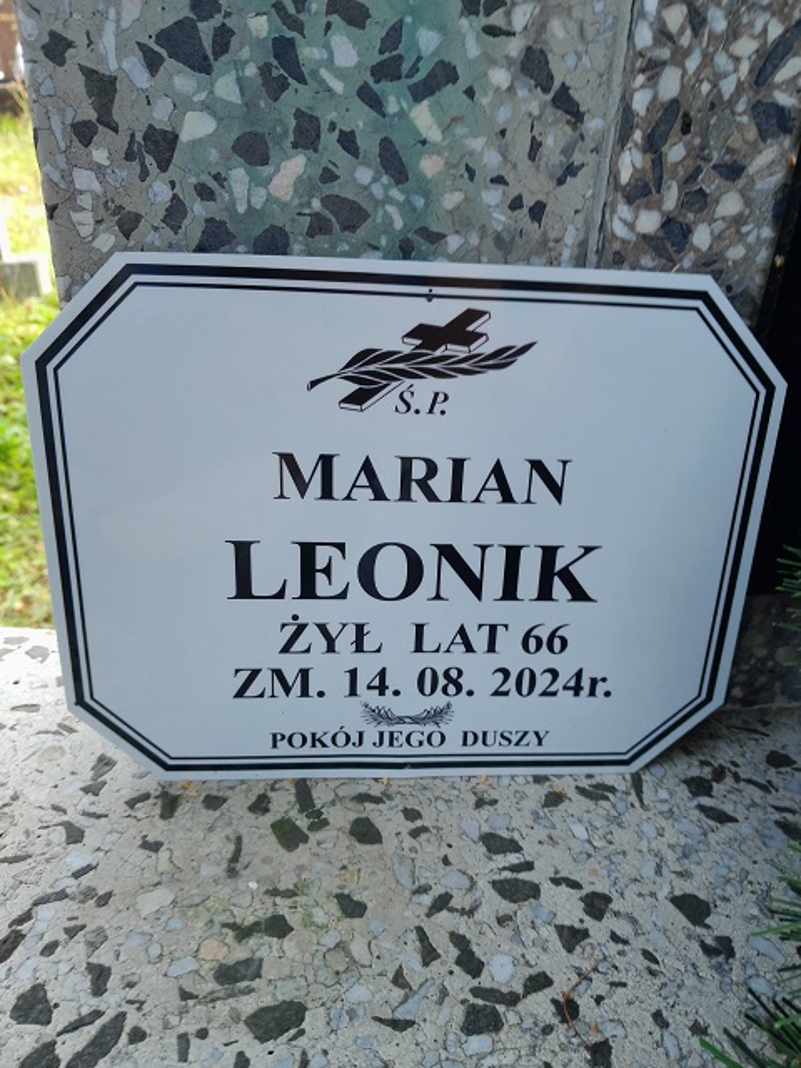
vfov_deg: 65.3
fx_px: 833
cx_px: 400
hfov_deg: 51.4
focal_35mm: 27
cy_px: 534
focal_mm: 4
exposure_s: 1/50
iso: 20
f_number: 1.8
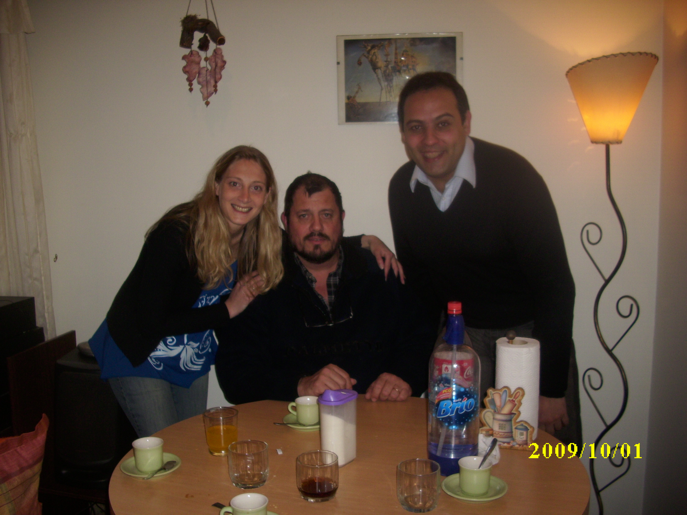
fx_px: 615
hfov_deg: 58.4
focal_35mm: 31
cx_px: 344
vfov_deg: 45.4
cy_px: 258
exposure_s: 1/30
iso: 50
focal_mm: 6.2
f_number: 2.8
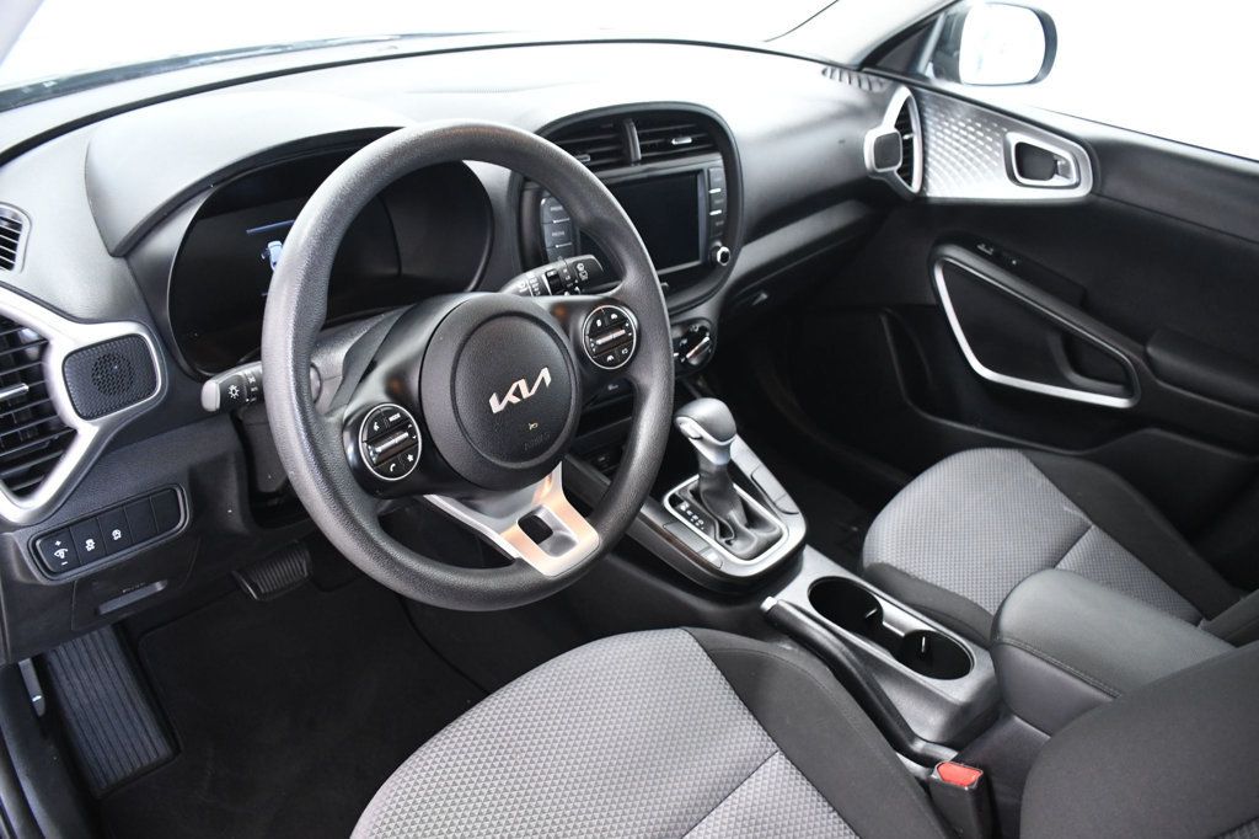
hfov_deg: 67.4
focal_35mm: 27
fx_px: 944
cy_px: 420
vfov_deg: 47.9
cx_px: 630
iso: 2500
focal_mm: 18
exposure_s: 1/80
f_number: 4.5
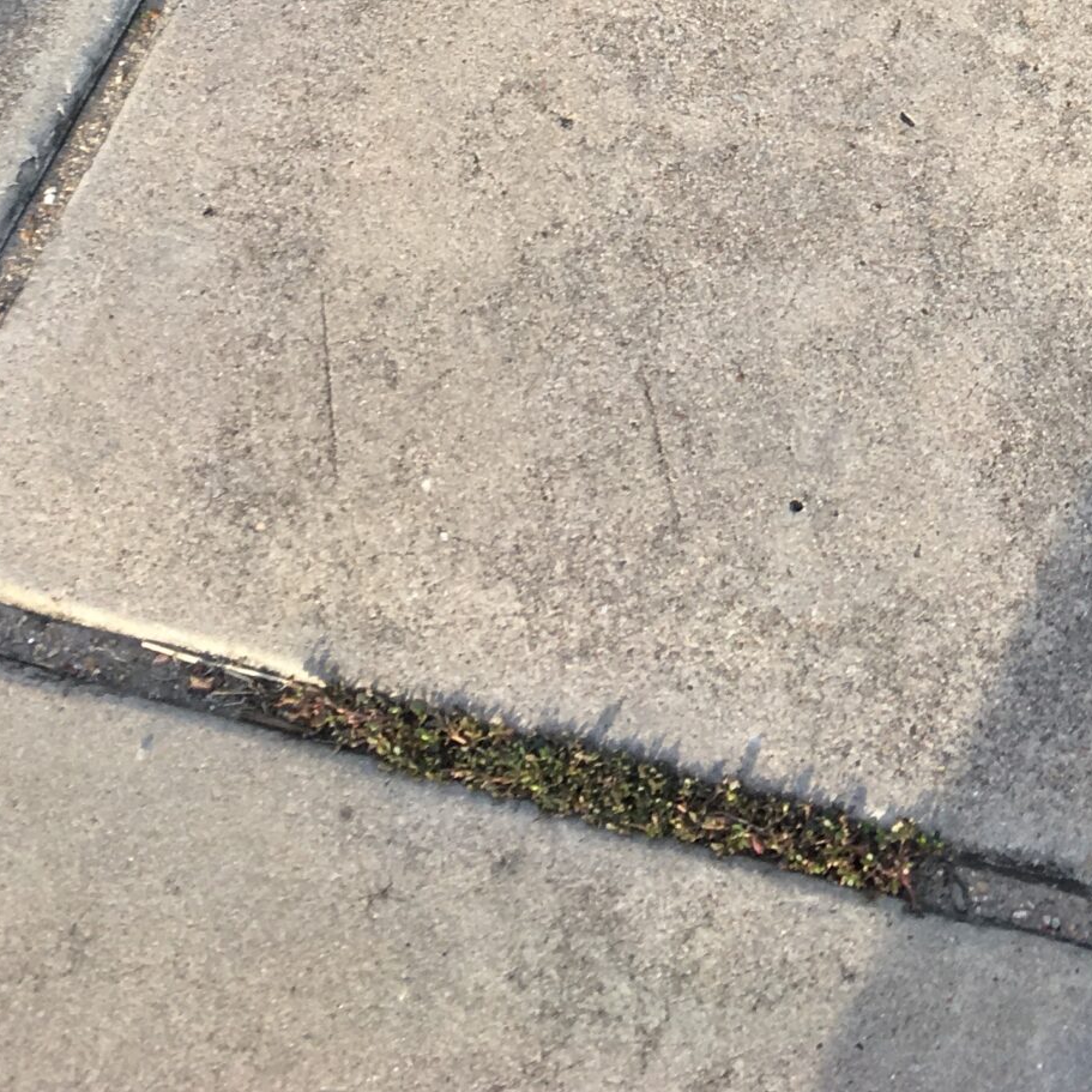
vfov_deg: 21.6
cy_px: -346
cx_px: 1049
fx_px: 2570
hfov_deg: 23.2
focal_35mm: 72
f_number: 2.2
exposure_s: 1/405
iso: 25
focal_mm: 4.15
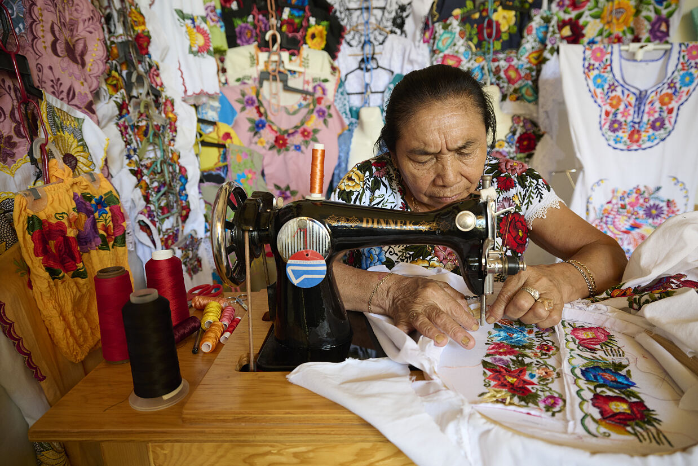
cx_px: 349
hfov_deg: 73.7
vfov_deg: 53.2
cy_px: 233
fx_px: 465
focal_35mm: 24
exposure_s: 1/60
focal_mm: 24
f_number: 4
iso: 1600
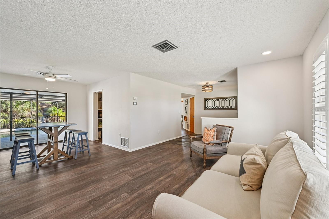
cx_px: 164
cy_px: 110
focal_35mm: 15
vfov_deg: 77.2
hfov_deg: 100.5
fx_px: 137
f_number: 9
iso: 400
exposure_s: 1/20
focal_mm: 15
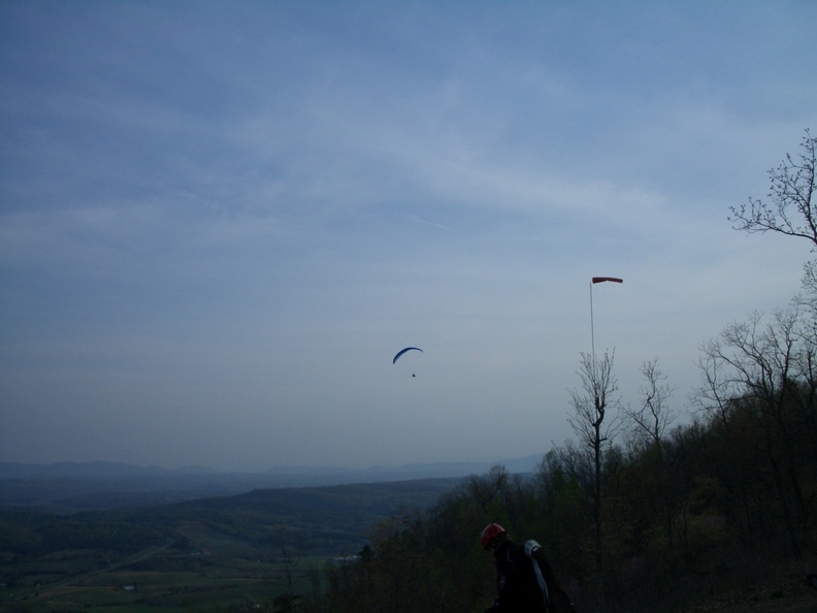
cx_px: 408
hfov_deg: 52.6
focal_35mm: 35
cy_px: 306
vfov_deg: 40.7
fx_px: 826
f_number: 4.3
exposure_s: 1/800
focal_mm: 5.8
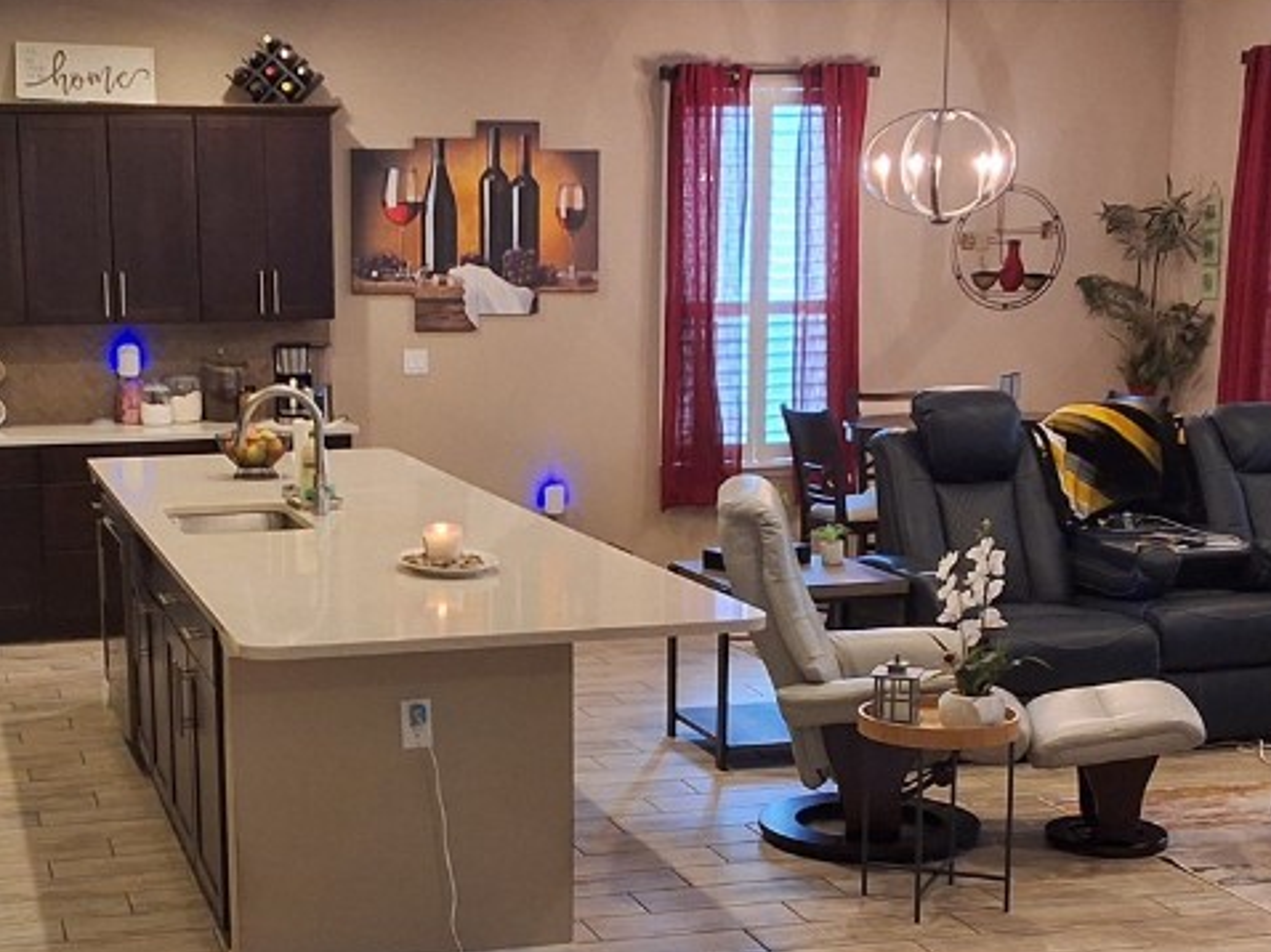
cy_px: 620
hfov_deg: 31.9
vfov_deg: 24.3
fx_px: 2202
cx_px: 420
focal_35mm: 60
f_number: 1.9
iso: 160
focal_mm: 2.91
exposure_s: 1/40
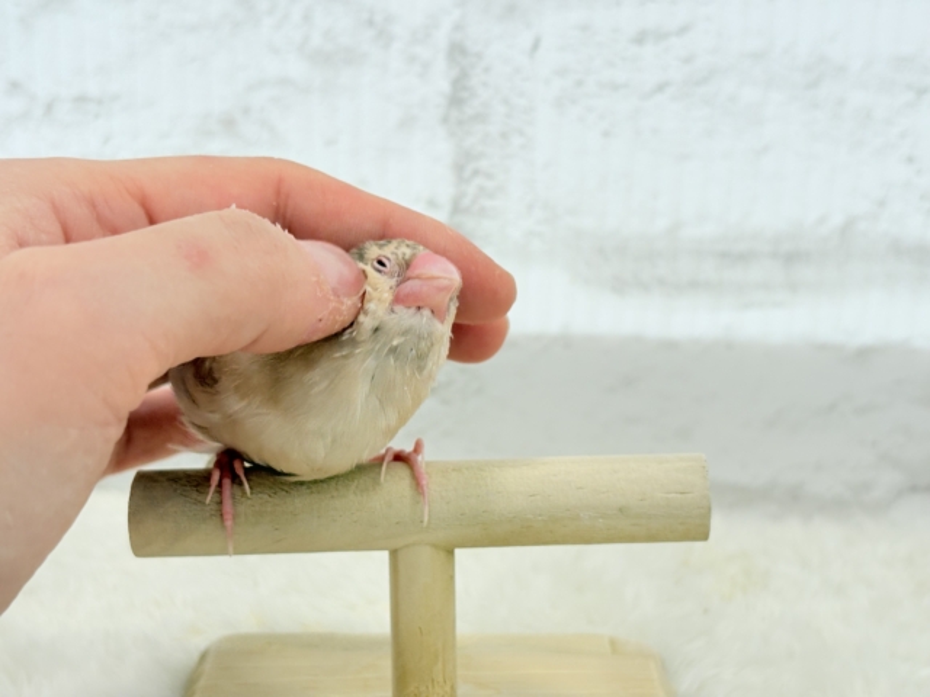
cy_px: 348
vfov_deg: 28.0
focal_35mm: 52
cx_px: 465
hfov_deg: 36.8
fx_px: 1397
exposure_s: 1/100
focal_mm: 5.96
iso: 50
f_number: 1.6
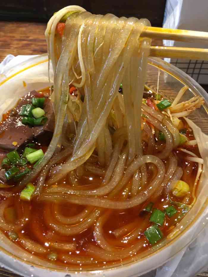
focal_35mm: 29
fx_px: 232
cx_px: 104
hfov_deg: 48.2
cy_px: 138
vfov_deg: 61.7
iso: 80
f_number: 2.2
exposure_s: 1/17
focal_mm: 4.15
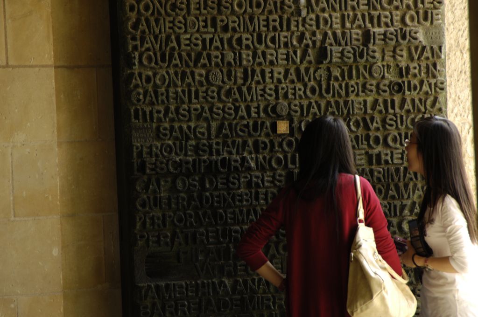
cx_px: 239
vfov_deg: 7.6
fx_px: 2387
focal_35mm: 180
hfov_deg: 11.4
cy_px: 158
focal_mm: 120
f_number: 6.3
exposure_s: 1/50
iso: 250
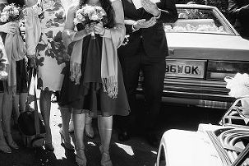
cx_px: -26
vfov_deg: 34.7
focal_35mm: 38
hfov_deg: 40.6
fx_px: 263
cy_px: 55
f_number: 8
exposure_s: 1/160
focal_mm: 10
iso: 400
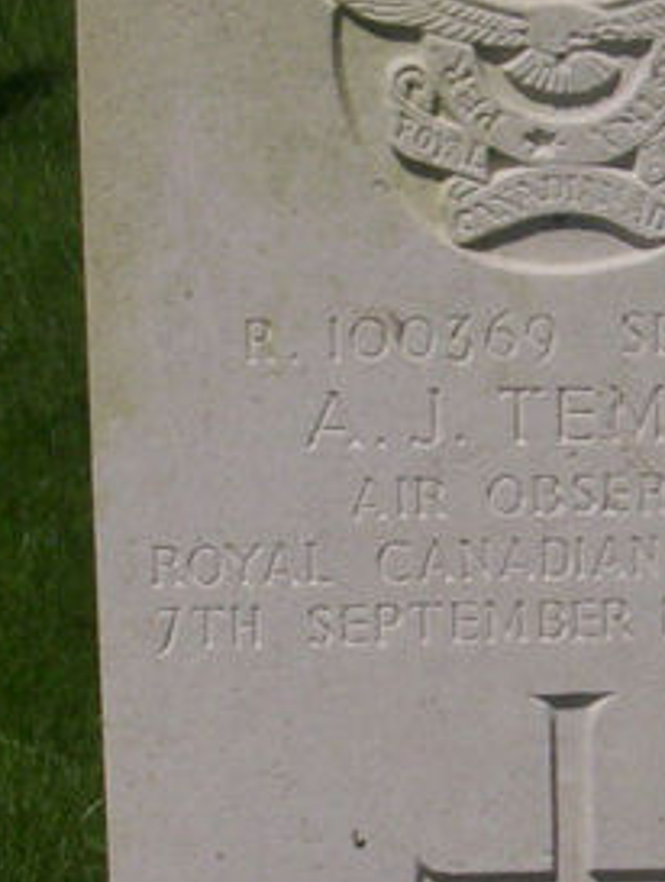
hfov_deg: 7.8
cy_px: 625
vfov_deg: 10.3
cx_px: 465
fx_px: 4899
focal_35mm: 192
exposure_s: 1/1701
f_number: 6.16
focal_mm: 8.74
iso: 100
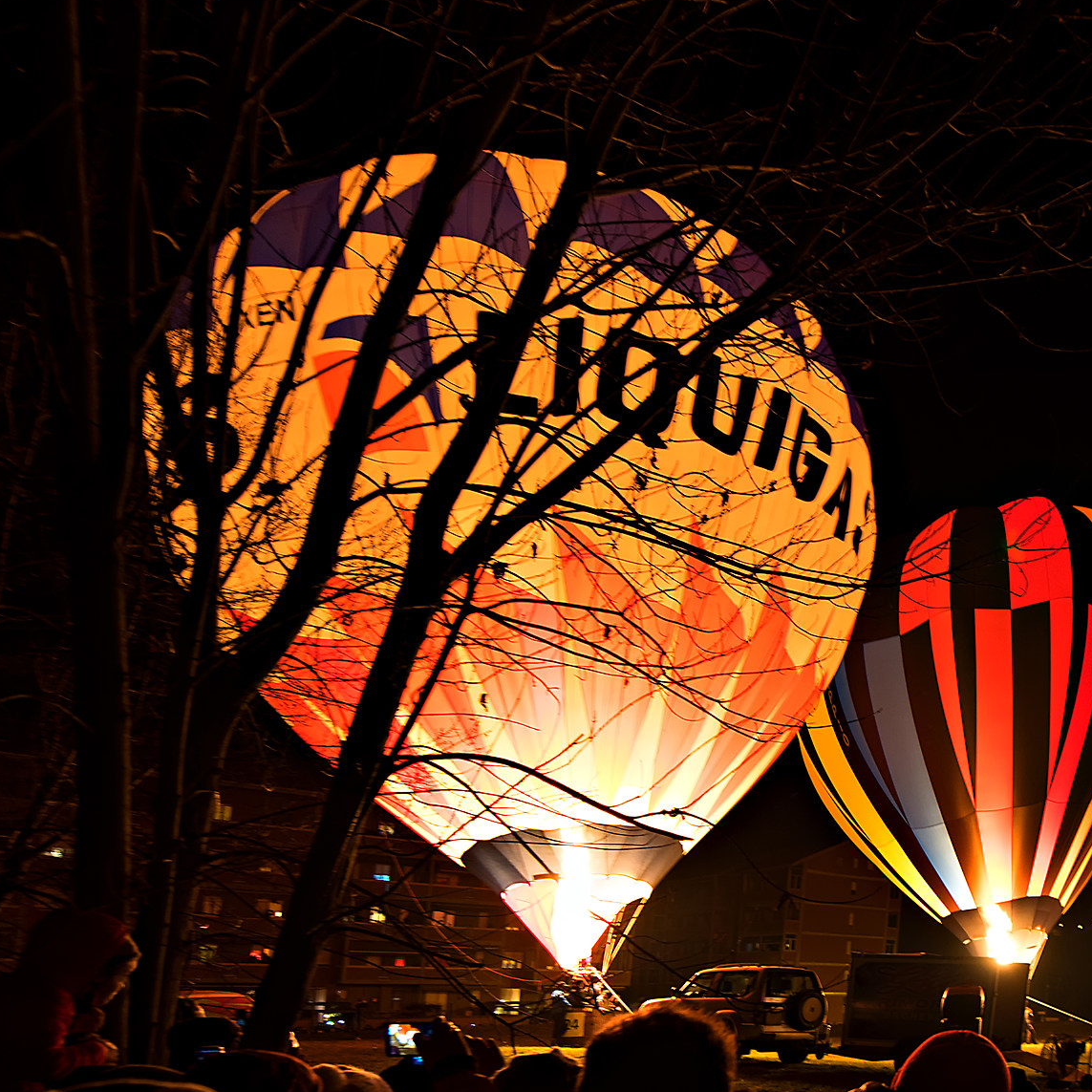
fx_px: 892
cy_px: 751
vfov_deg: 61.0
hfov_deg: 56.5
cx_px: 928
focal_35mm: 25
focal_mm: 14
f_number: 2.8
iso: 320
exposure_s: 1/15
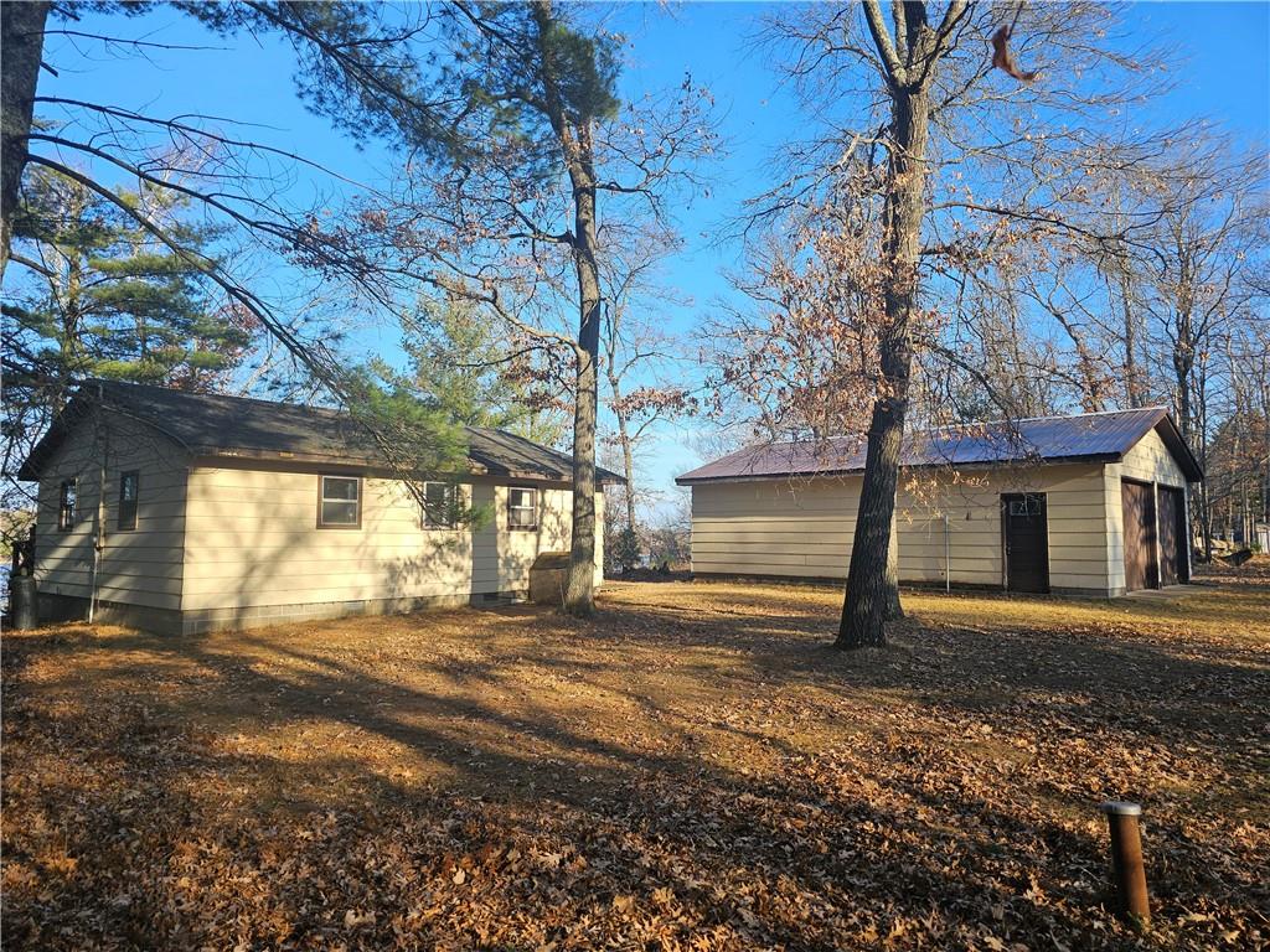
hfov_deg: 73.9
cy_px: 476
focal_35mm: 23
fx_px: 844
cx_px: 635
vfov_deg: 58.9
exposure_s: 1/284
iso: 10
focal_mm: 6.3
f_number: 1.7
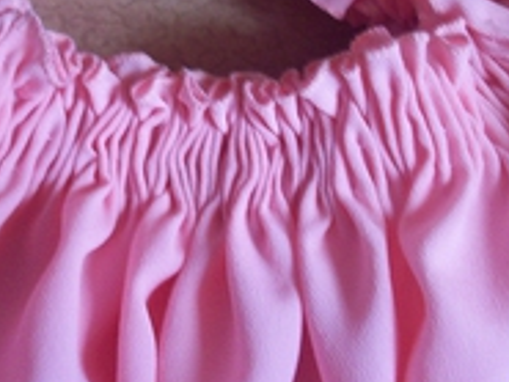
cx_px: 190
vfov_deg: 16.2
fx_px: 1324
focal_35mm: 90
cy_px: 14
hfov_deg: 21.7
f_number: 2.8
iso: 80
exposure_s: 1/13.2
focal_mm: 6.2
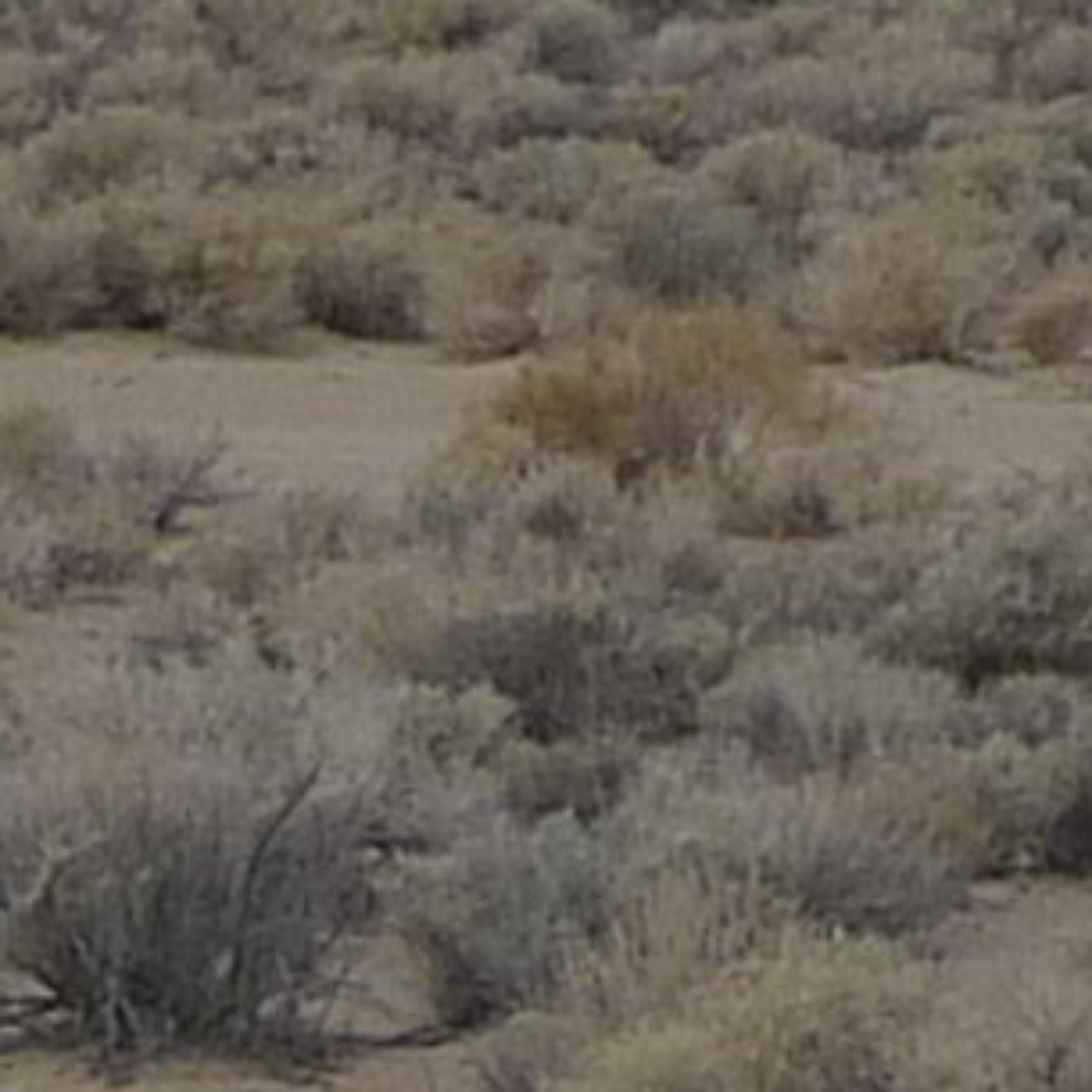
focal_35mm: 641
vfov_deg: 2.7
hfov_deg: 2.7
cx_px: 934
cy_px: -1651
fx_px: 22878
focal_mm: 12.8
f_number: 3.5
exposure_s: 1/500
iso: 80
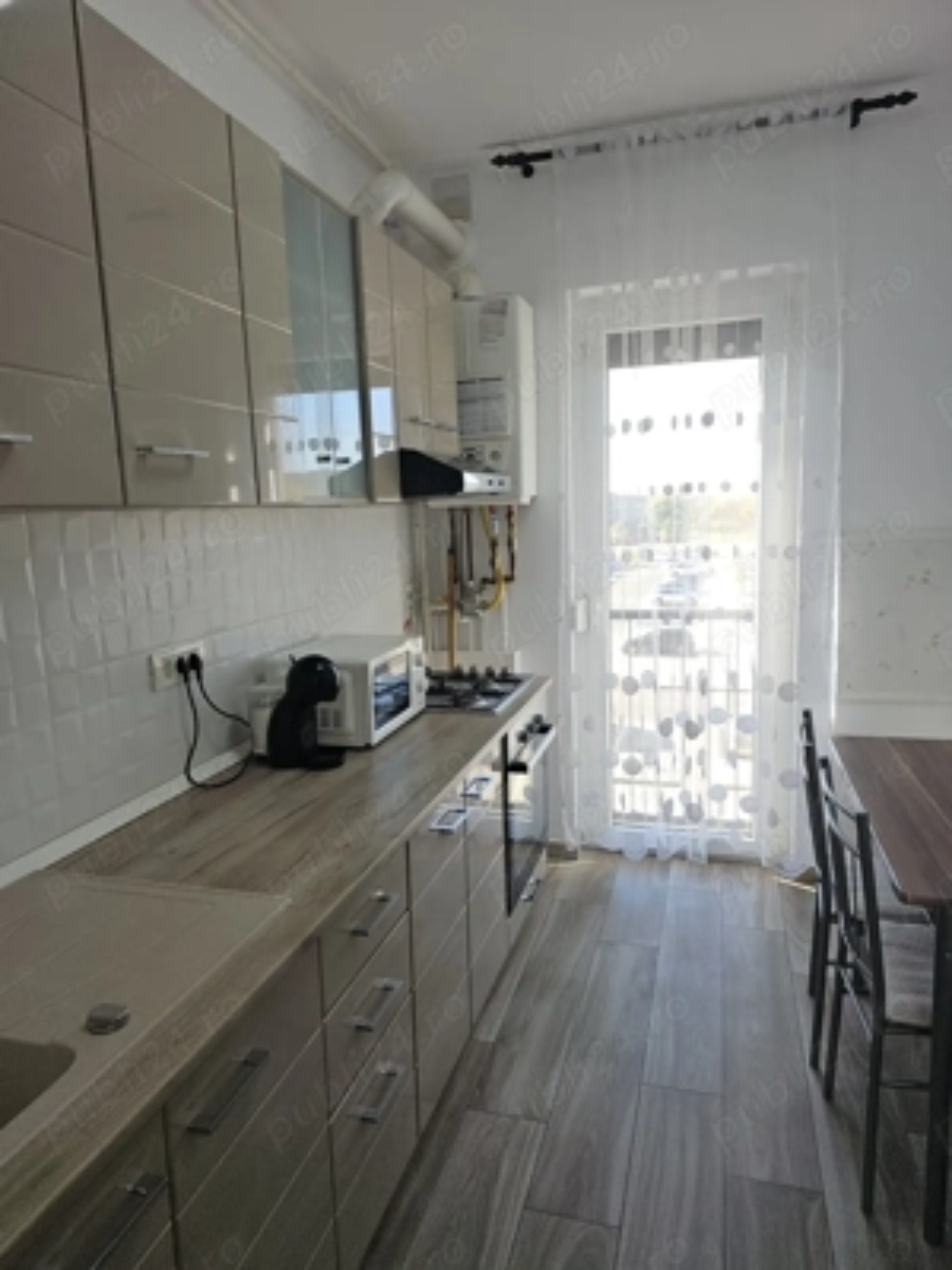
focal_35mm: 23
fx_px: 843
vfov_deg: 73.9
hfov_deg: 58.9
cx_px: 476
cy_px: 635
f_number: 1.7
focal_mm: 6.3
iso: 25
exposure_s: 1/60
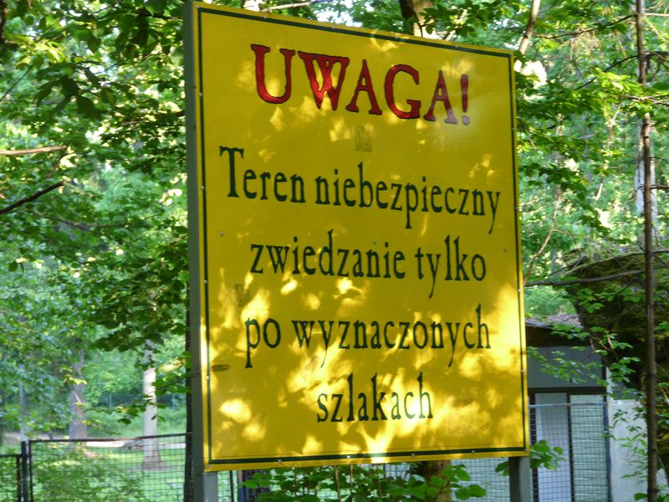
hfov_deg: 20.9
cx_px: 334
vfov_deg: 15.7
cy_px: 251
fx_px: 1817
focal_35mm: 94
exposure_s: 1/30
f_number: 3.6
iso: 200
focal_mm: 15.4
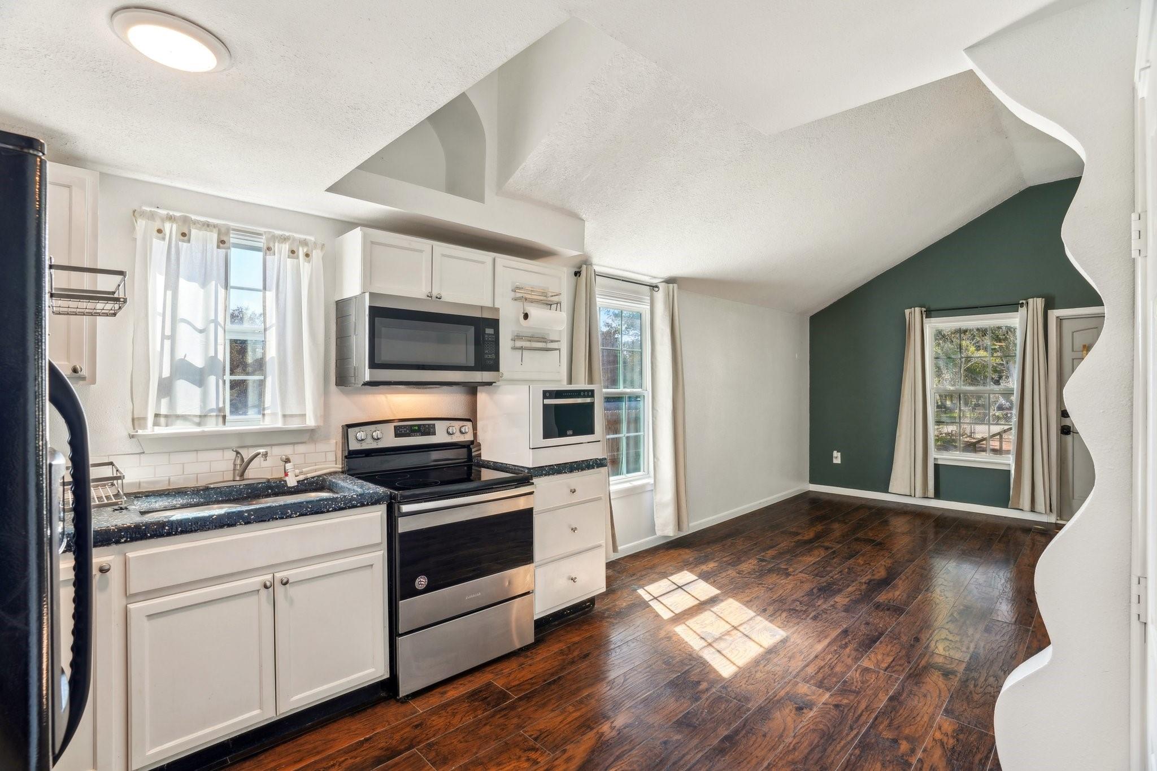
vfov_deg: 73.7
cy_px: 386
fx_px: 514
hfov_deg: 96.7
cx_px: 578
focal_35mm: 16
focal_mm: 16
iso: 400
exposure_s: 1/10
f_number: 8
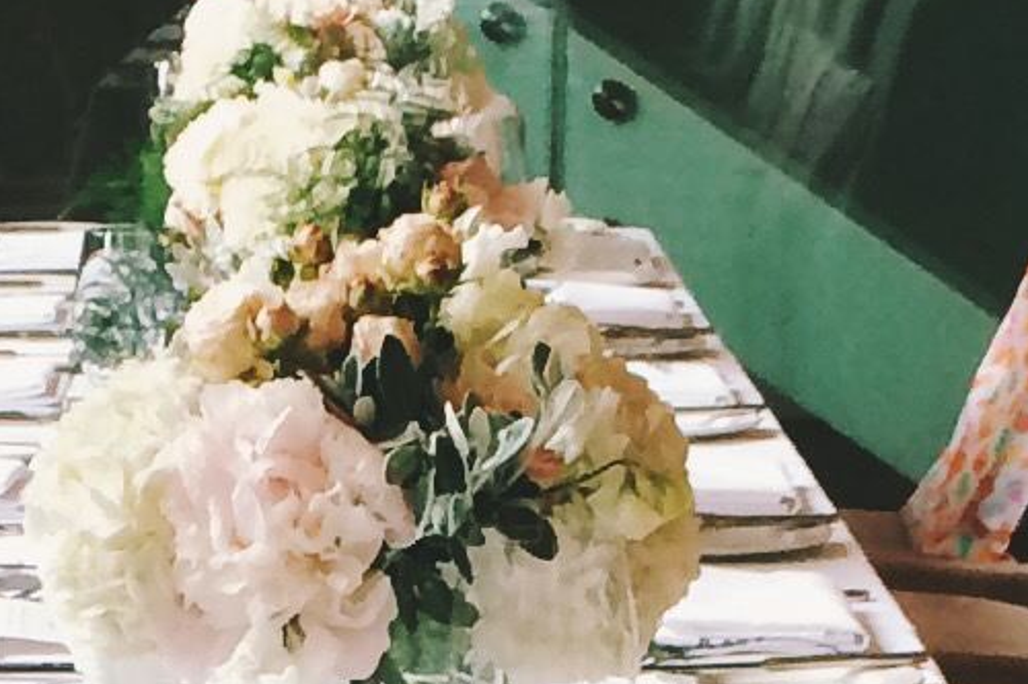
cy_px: 1637
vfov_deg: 6.6
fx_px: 5623
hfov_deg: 10.4
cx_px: 288
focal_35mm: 197
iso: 50
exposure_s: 1/33
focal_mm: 4.15
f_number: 2.2
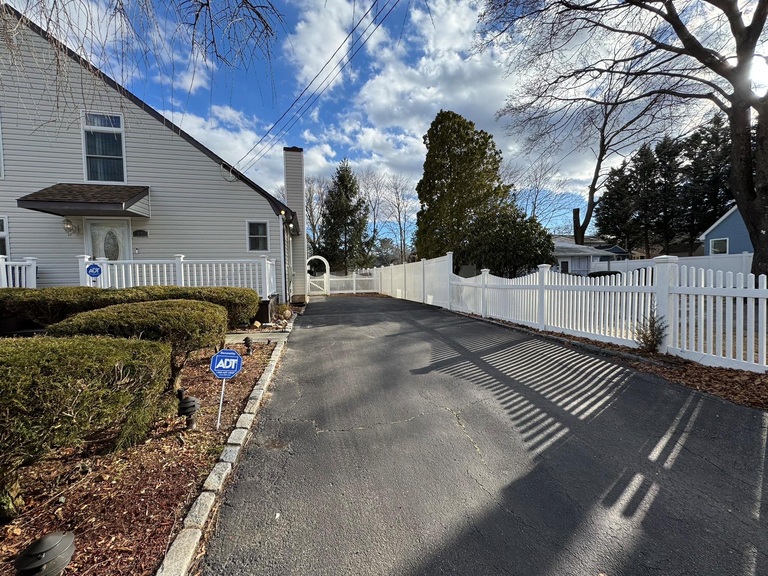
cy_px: 288
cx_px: 384
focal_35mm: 14
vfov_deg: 85.7
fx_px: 311
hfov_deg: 102.1
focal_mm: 2.22
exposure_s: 1/1094
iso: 50
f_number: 2.2
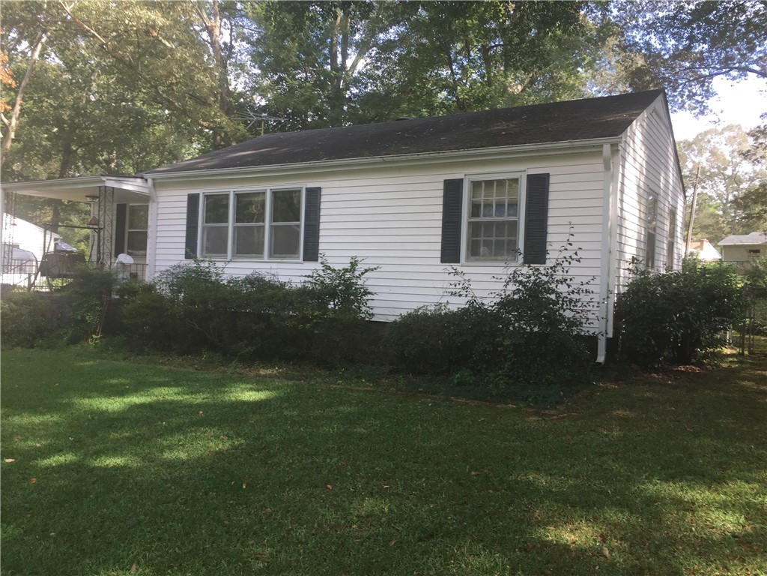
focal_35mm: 29
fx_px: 643
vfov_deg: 48.2
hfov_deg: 61.7
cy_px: 288
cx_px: 384
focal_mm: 4.15
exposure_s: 1/249
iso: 32
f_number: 2.2
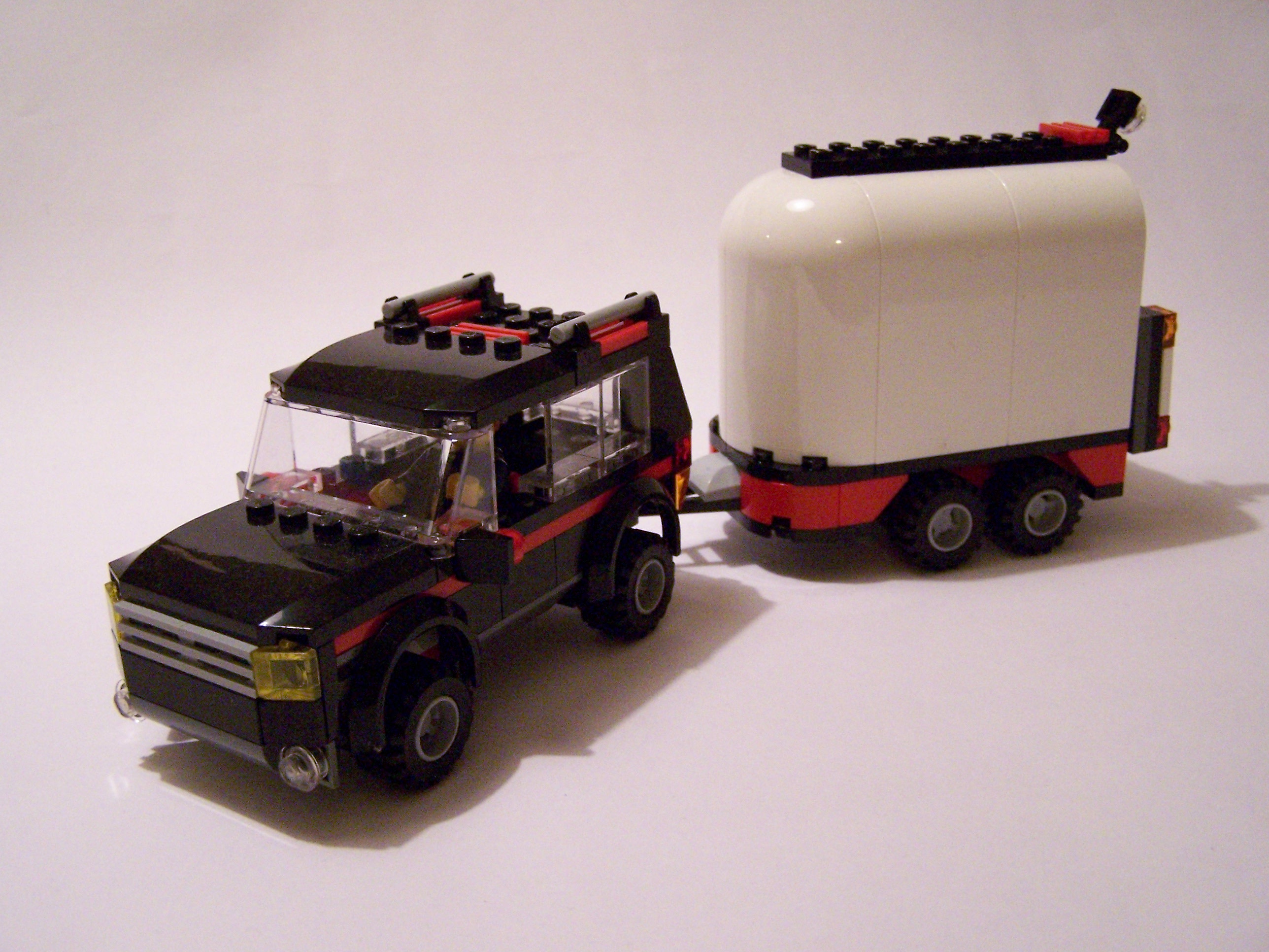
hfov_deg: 49.0
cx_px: 634
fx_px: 1393
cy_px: 476
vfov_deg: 37.7
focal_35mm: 38
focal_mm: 6.3
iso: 400
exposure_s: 1/20
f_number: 2.8
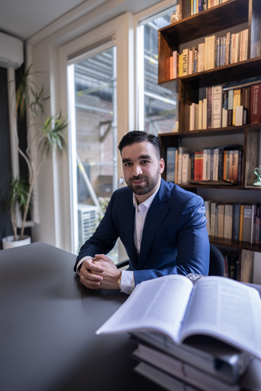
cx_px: 130
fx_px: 261
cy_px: 196
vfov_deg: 73.7
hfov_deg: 53.2
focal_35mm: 24
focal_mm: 24
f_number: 1.4
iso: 250
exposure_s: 1/100
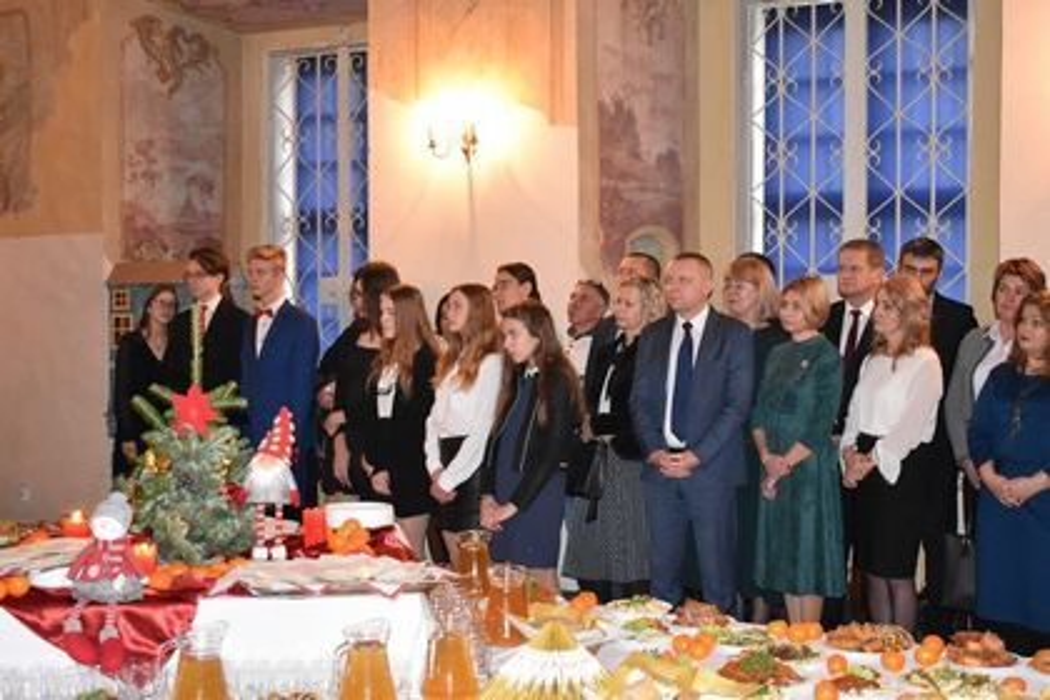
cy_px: 350
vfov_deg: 26.5
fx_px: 1487
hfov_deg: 38.9
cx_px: 525
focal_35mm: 51
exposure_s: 1/60
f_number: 4.5
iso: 3200
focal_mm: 34
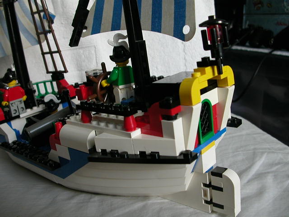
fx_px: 309
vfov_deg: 38.7
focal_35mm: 37
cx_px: 144
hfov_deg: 50.1
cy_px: 108
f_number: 2.7
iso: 144
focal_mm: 5.6
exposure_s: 1/30.3
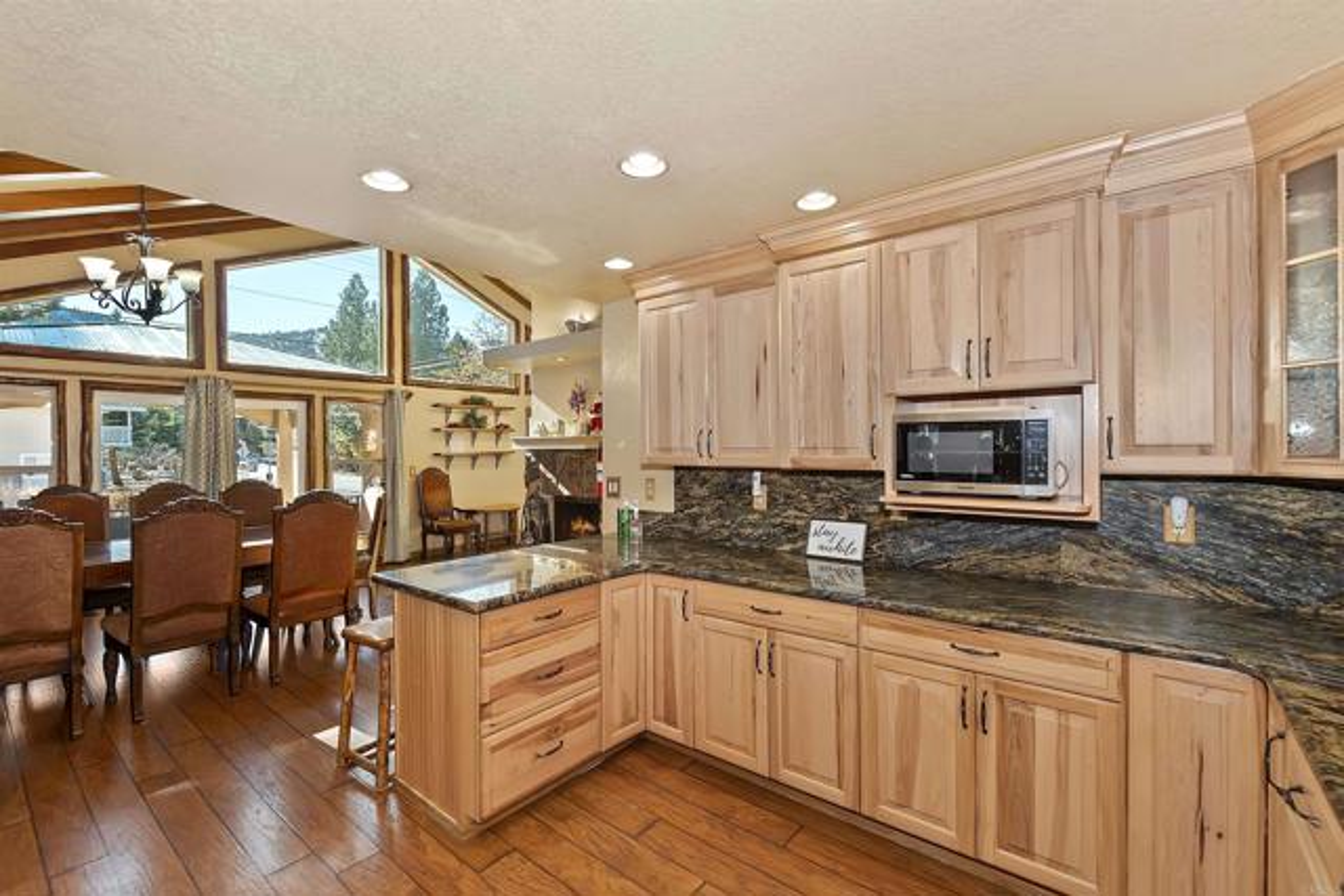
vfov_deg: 77.4
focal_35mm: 15
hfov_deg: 100.4
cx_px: 672
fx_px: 560
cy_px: 448
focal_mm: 10
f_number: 8
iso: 400
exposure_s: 1/30
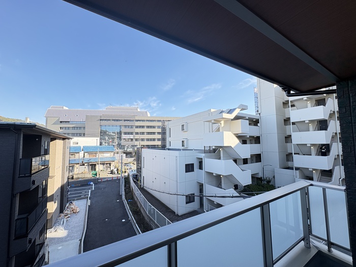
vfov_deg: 85.7
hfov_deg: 102.1
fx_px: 144
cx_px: 178
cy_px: 134
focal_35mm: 14
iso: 64
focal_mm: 2.22
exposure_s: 1/297
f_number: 2.2
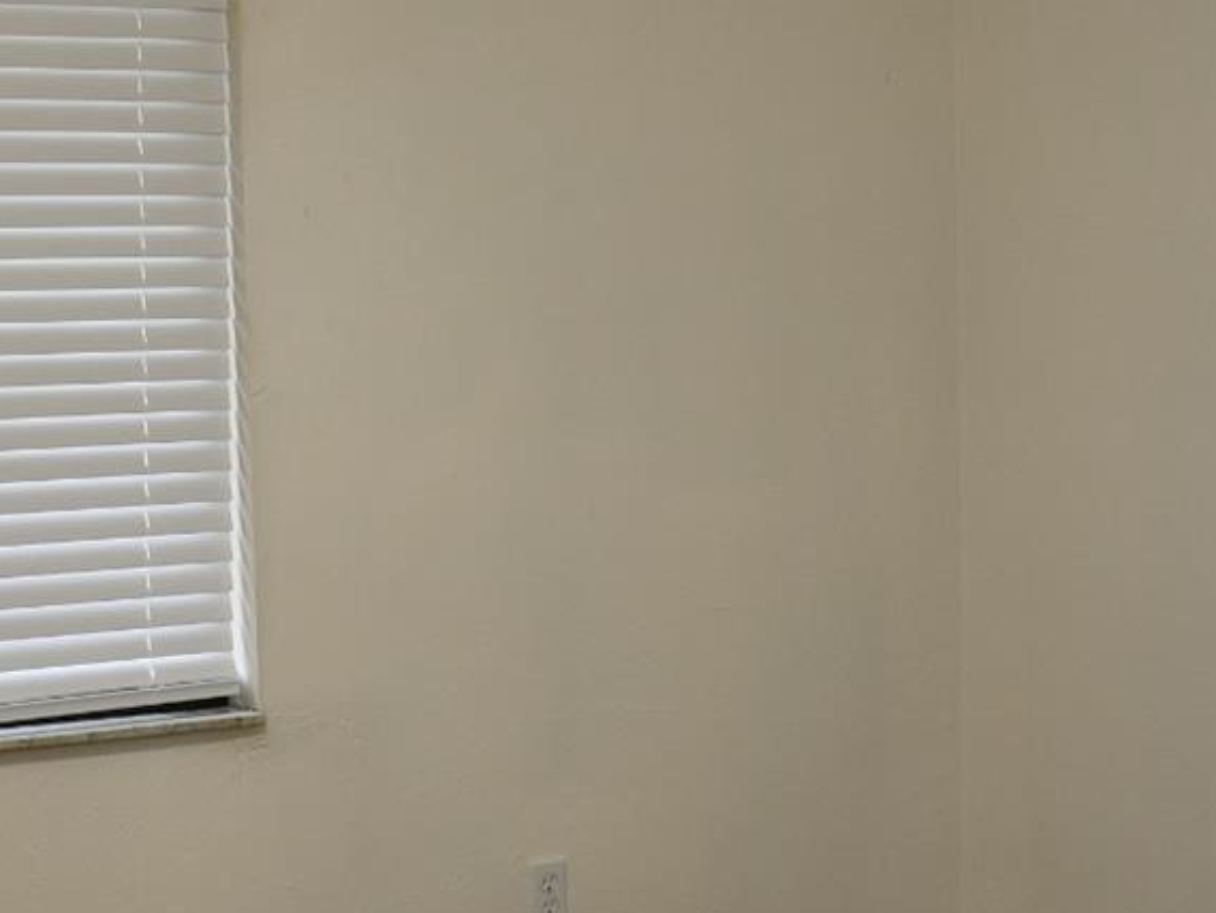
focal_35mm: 73
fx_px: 2565
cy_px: 490
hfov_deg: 26.6
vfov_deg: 20.2
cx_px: 440
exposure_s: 1/60
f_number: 4
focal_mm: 18
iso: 250
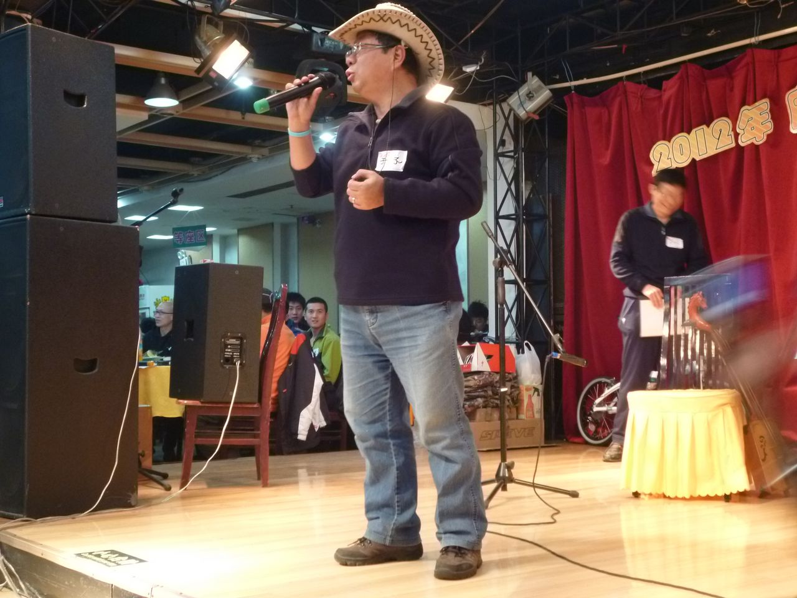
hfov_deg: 39.7
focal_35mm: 48
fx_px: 1105
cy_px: 299
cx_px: 398
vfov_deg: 30.3
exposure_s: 1/8
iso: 400
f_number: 4
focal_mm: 8.6
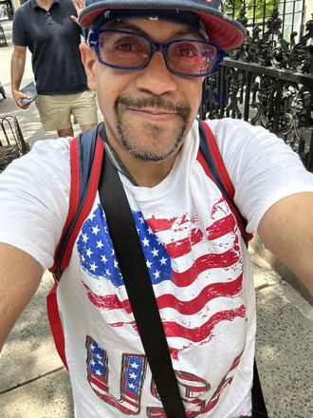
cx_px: 156
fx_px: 362
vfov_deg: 60.0
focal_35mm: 30
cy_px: 209
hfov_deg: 46.8
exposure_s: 1/141
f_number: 1.9
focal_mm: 2.69
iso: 20
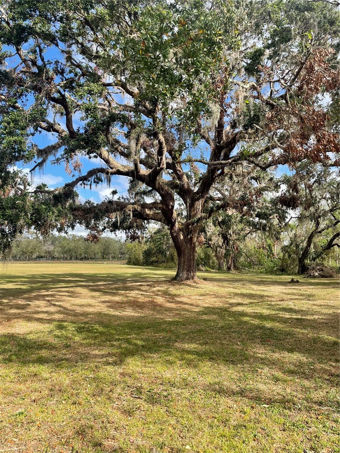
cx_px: 170
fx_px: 340
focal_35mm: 26
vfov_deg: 67.3
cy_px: 226
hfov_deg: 53.1
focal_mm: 4.2
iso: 32
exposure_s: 1/1855
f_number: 1.6
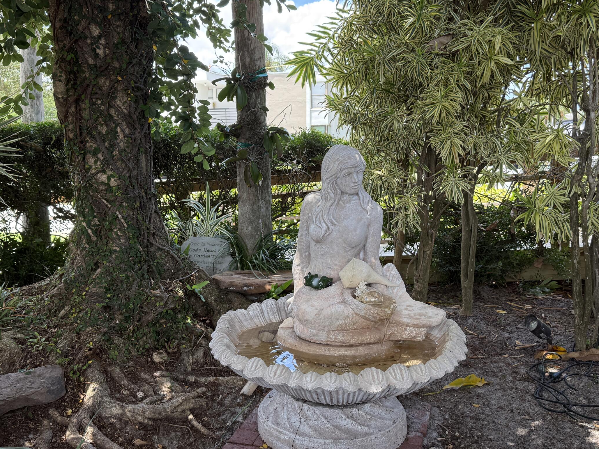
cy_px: 210
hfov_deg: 52.6
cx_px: 277
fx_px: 606
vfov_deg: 40.7
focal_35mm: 35
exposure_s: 1/379
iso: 100
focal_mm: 6.76
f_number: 1.78
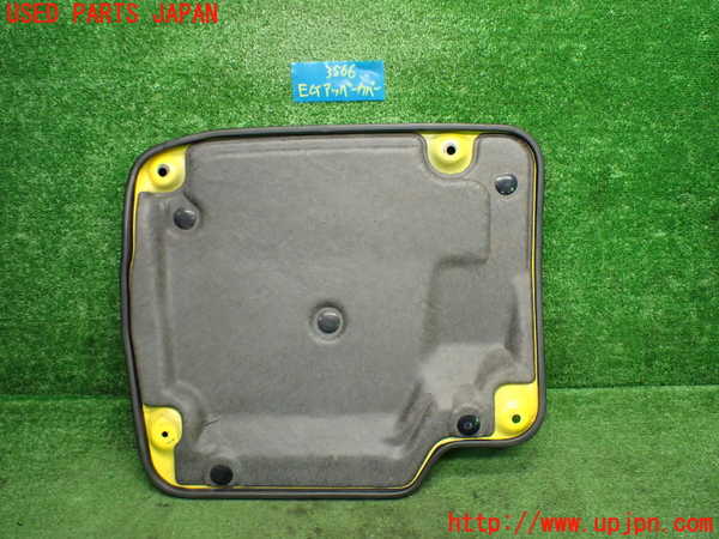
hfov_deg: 60.0
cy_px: 270
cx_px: 360
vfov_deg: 46.8
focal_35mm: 30
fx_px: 623
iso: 640
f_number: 2.3
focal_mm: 5.4
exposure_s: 1/125
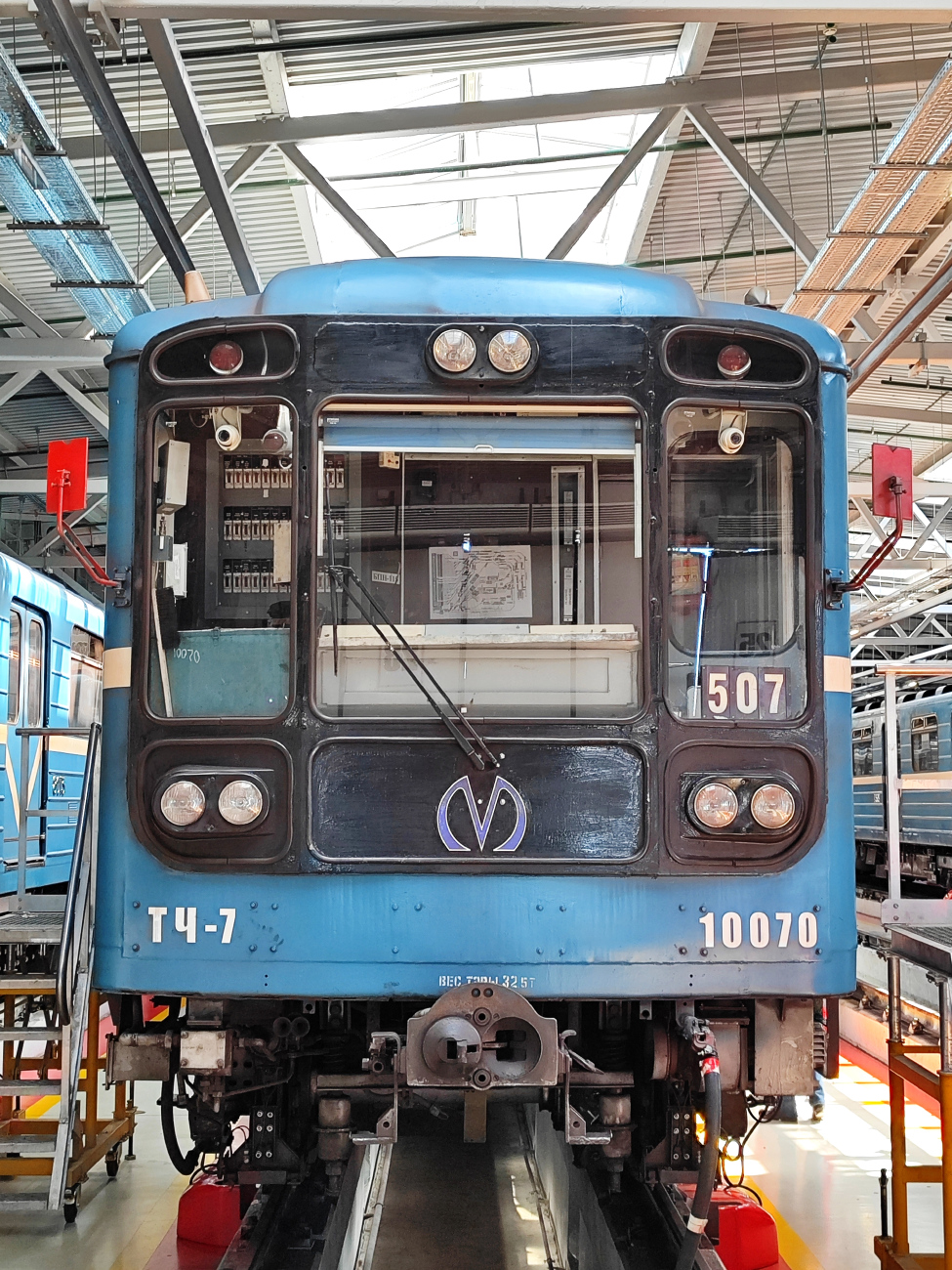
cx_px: 476
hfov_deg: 56.8
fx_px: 880
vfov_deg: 71.6
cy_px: 635
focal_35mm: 24
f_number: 1.89
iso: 167
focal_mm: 5.89
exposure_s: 1/100
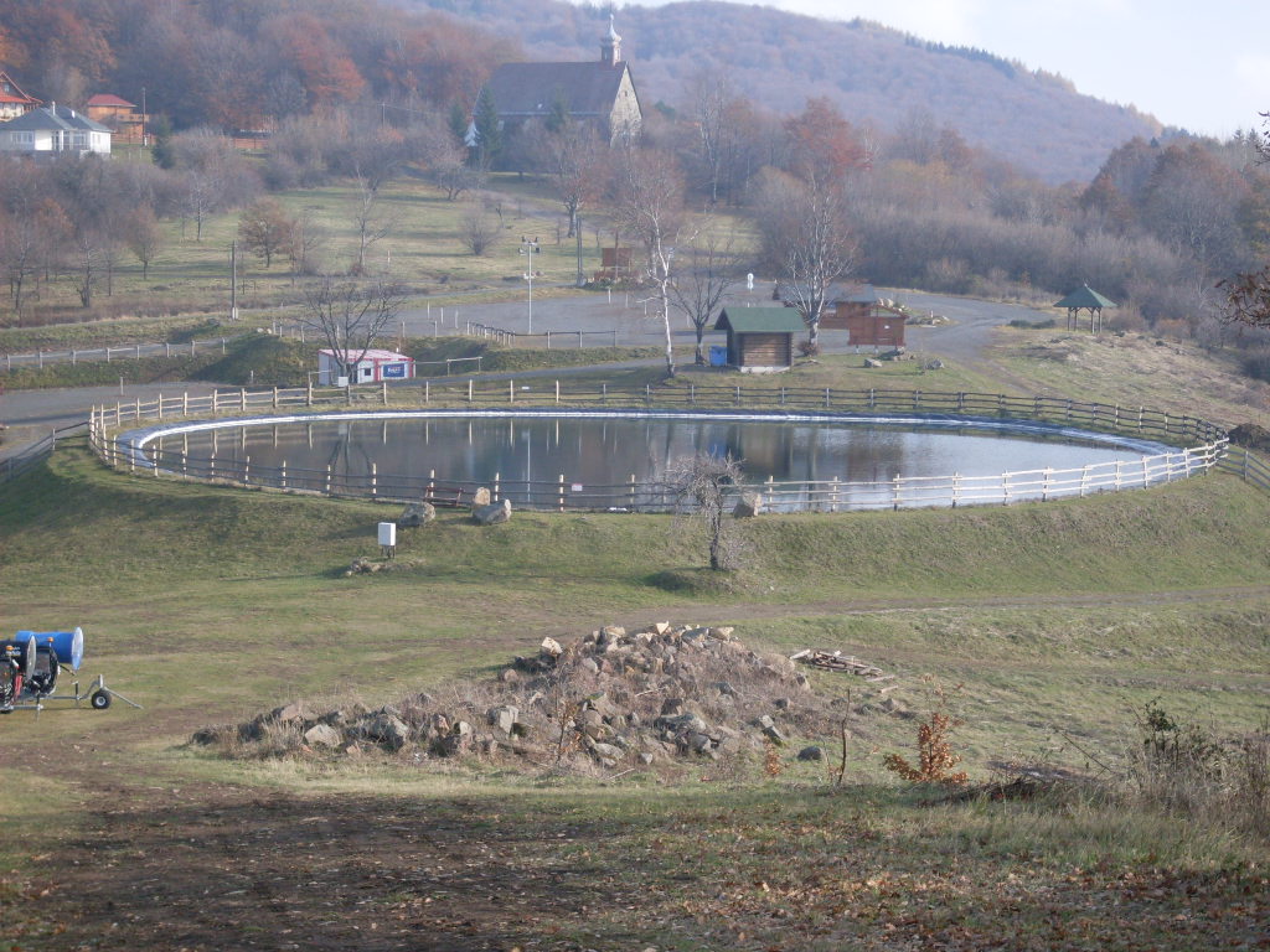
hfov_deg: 21.3
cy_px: 476
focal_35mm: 92
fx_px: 3375
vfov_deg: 16.1
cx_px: 635
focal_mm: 15.3
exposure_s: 1/250
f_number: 4.4
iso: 80
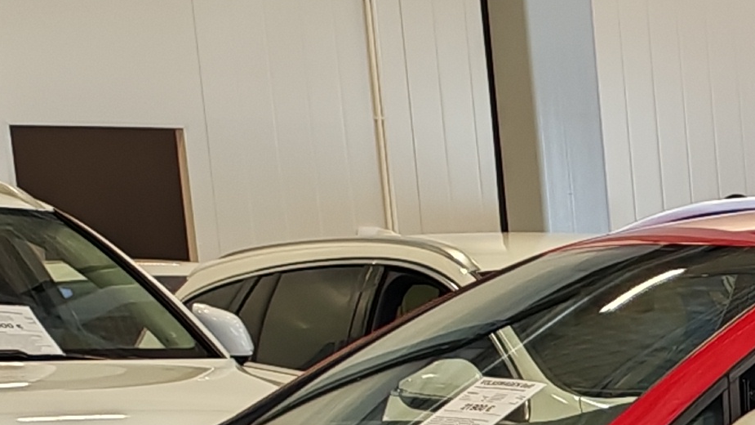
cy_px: 969
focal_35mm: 164
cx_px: 1548
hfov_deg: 11.7
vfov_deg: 7.0
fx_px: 3283
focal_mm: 6.12
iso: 100
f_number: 1.9
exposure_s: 1/100
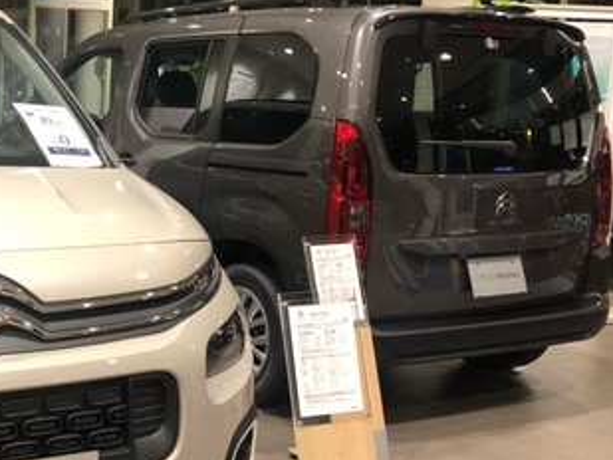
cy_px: 278
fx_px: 1027
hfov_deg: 31.9
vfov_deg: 25.2
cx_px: 81
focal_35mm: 58
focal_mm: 3.99
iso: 32
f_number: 1.8
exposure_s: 1/25
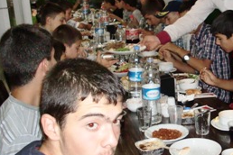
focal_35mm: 65
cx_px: 191
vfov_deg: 20.9
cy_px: 82
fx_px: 421
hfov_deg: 30.1
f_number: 2.8
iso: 400
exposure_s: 1/60
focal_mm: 6.3
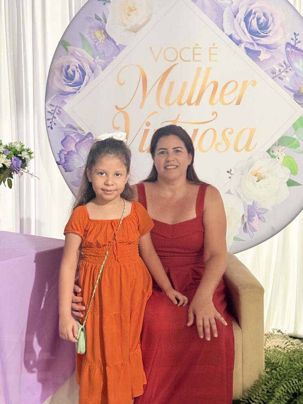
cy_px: 202
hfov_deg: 30.3
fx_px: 560
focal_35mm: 48
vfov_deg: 39.7
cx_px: 152
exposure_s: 1/30
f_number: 1.78
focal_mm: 6.76
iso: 640
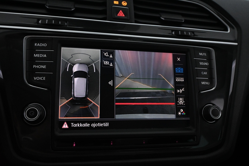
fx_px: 207
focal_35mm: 30
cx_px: 124
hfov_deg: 61.9
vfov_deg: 43.6
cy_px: 83
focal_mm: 20
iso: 5000
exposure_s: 1/60
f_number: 6.3
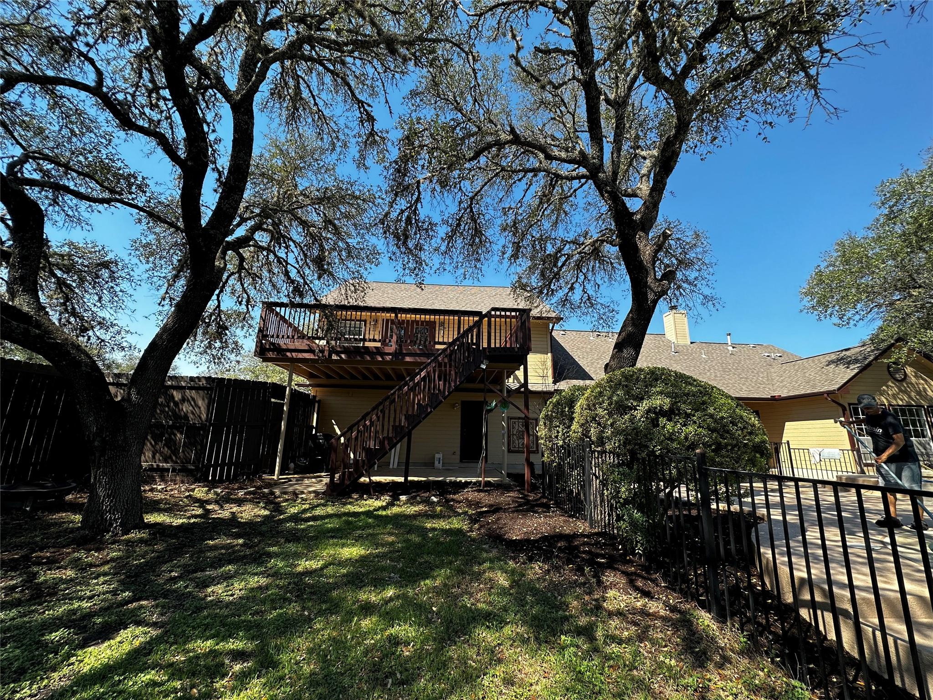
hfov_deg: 102.1
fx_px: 377
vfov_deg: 85.7
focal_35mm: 14
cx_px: 466
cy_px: 350
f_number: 2.2
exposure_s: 1/666
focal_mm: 2.22
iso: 40
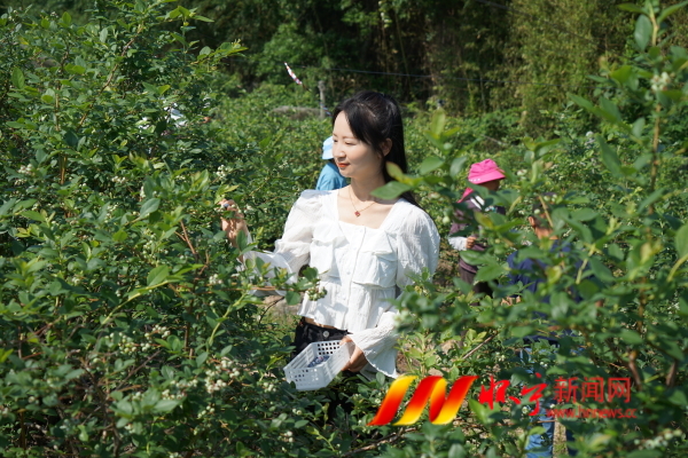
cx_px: 344
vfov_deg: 24.2
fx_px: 1070
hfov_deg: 35.6
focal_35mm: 56
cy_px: 229
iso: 100
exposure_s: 1/500
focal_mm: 56
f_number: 5.6
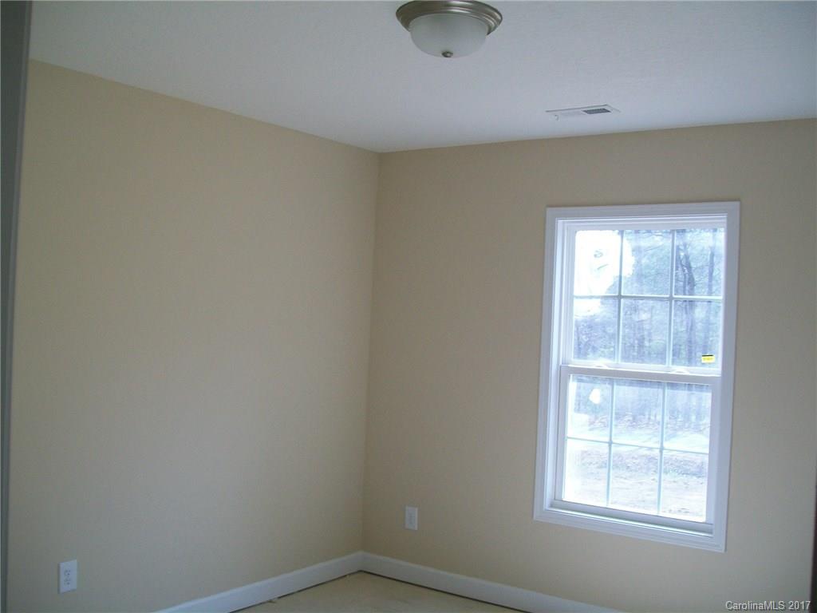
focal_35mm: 36
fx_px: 850
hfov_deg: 51.4
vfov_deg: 39.7
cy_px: 306
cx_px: 408
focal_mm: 6
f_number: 2.7
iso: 64
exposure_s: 1/100
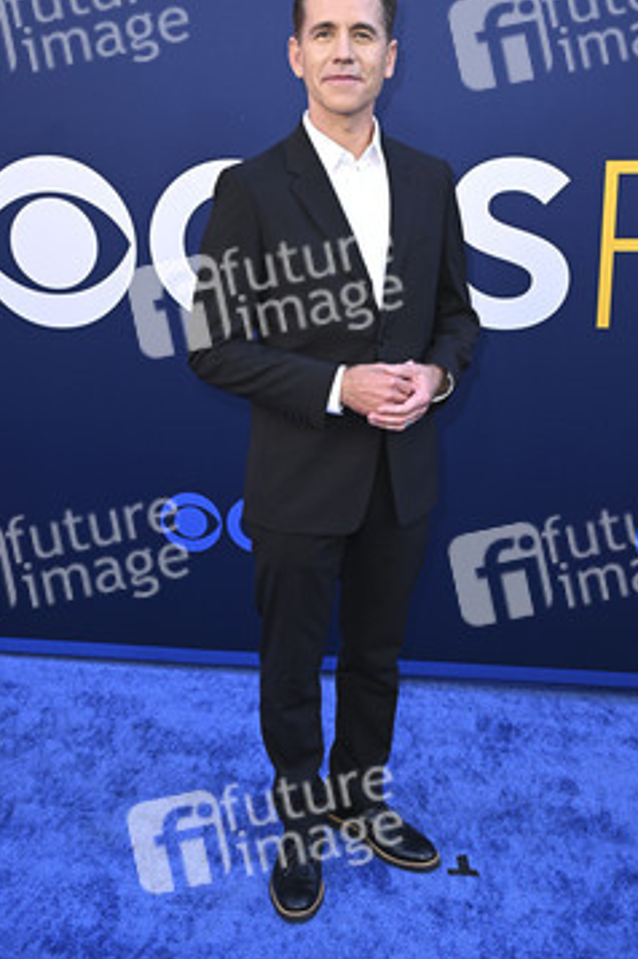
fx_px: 1027
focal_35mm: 39
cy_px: 429
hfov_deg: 34.5
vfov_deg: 50.0
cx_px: 343
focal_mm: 34.5
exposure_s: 1/200
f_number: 5.6
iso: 500
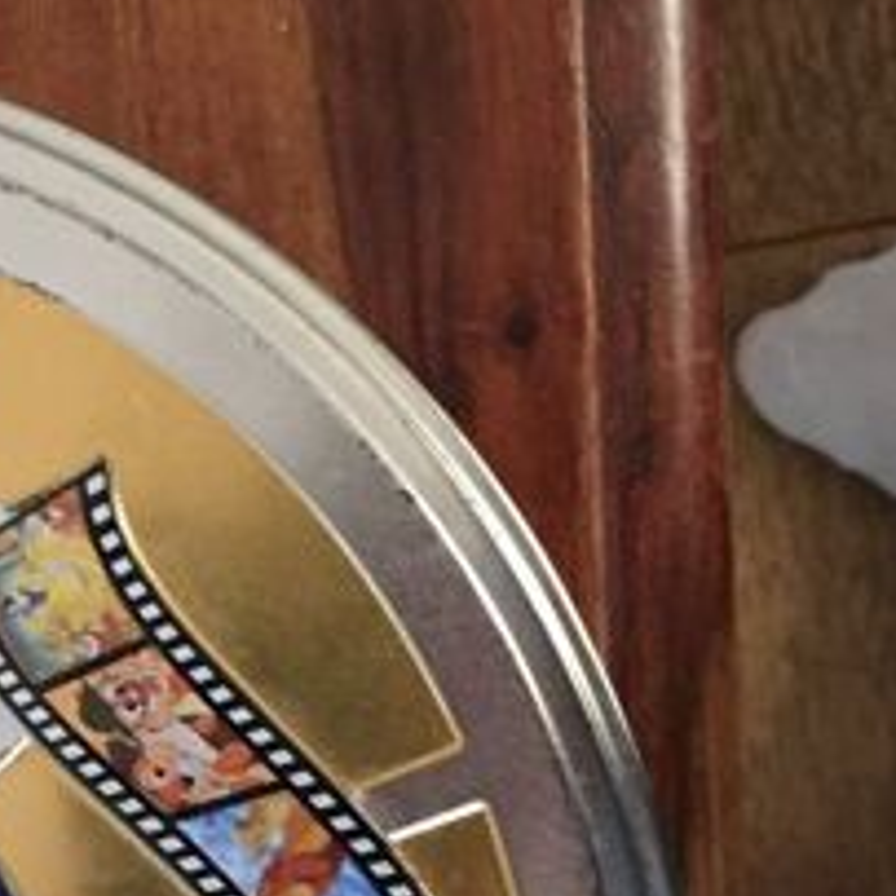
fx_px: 2372
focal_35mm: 81
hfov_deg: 20.3
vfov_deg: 20.8
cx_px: -124
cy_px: 843
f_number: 2.2
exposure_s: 1/17
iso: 500
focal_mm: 4.15
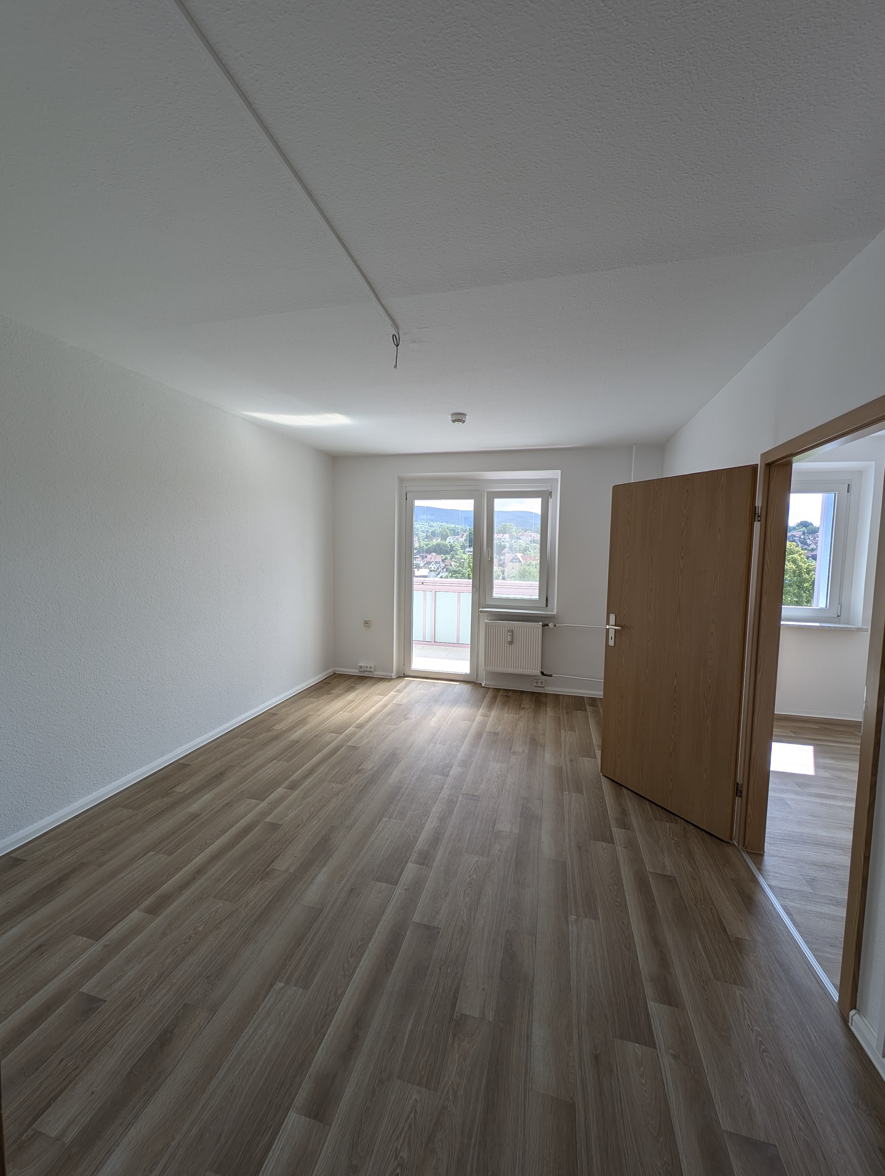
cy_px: 588
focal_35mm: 12
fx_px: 408
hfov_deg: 94.6
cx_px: 442
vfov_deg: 110.5
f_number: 1.95
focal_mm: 2.23
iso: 42
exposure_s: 1/462
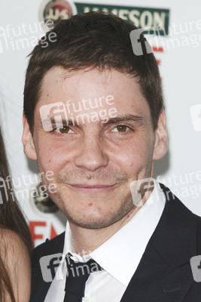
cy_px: 151
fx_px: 1632
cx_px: 100
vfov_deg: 10.5
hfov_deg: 7.0
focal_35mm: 195
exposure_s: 1/200
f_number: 4.5
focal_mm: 130
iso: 200
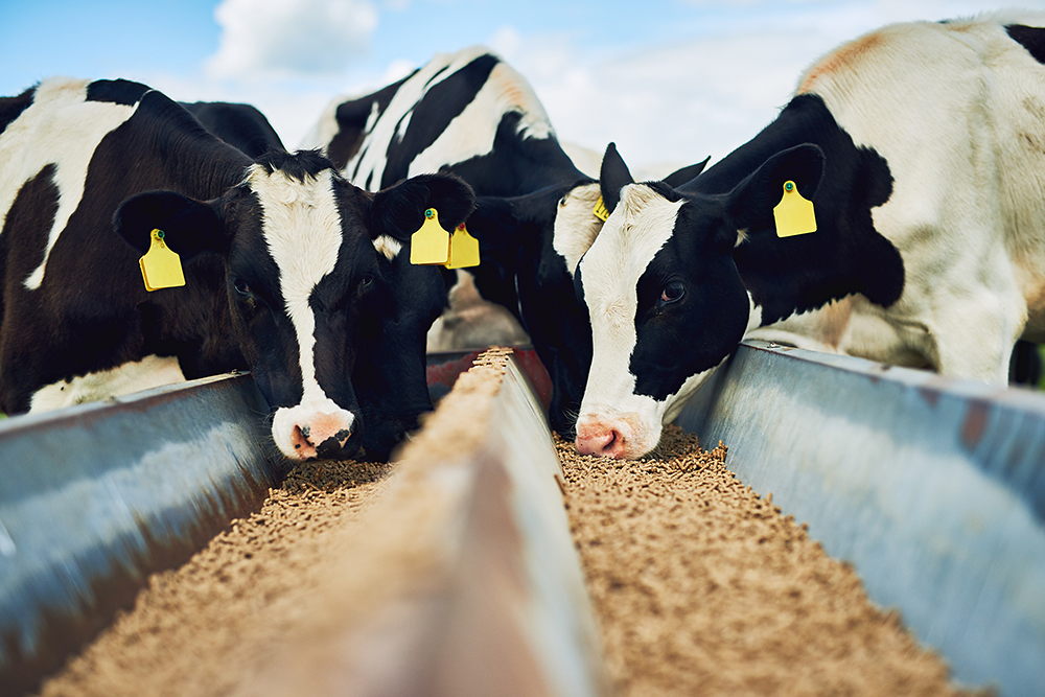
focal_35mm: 50
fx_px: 1451
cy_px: 348
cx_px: 522
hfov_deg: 39.6
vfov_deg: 27.0
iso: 200
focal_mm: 50
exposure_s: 1/5000
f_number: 2.2
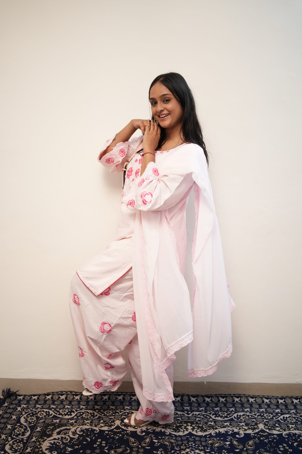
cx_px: 151
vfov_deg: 54.4
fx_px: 440
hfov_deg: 37.9
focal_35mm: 35
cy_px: 227
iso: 400
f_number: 2.2
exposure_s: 1/125
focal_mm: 35
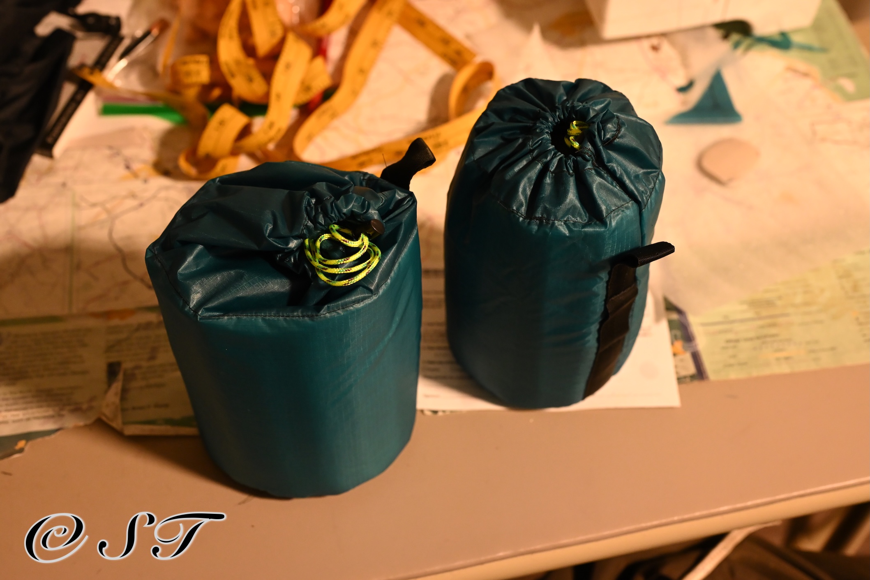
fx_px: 1208
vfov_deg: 27.0
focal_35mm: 50
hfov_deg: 39.6
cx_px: 435
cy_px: 290
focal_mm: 50
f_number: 5
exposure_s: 1/60
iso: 5000
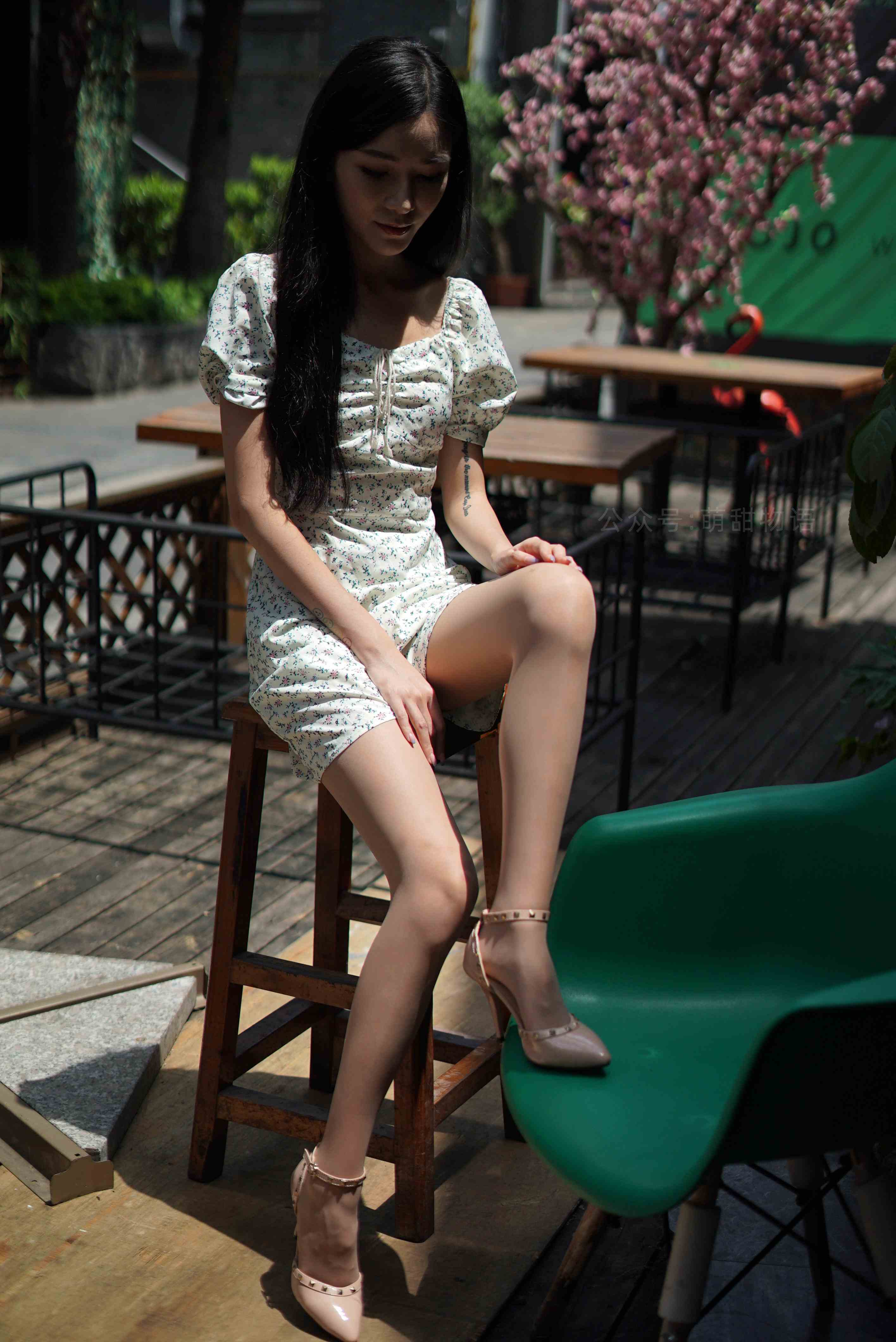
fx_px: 1864
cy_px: 671
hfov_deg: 27.0
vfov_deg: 39.6
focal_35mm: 50
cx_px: 448
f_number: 1.8
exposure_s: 1/8000
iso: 125
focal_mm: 50
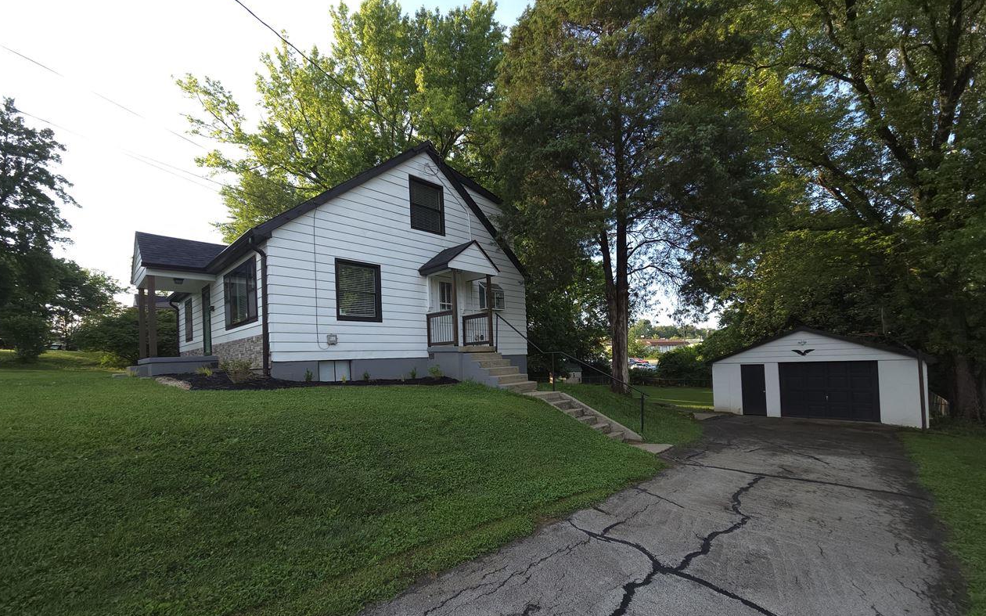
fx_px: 376
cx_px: 490
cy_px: 355
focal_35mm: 14
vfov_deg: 78.1
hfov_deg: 105.3
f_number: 2.2
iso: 50
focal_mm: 2.2
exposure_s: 1/264
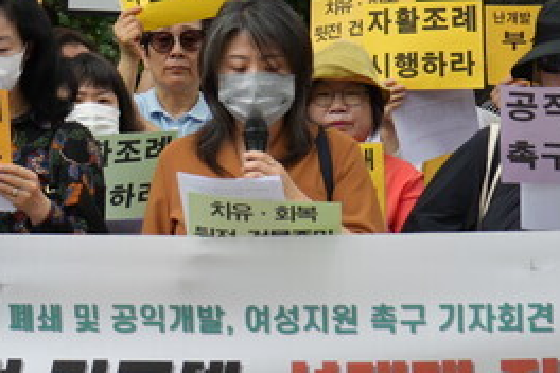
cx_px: 250
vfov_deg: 6.2
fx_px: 3453
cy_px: 121
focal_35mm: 222
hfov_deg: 9.3
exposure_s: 1/160
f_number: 5.6
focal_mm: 61
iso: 100
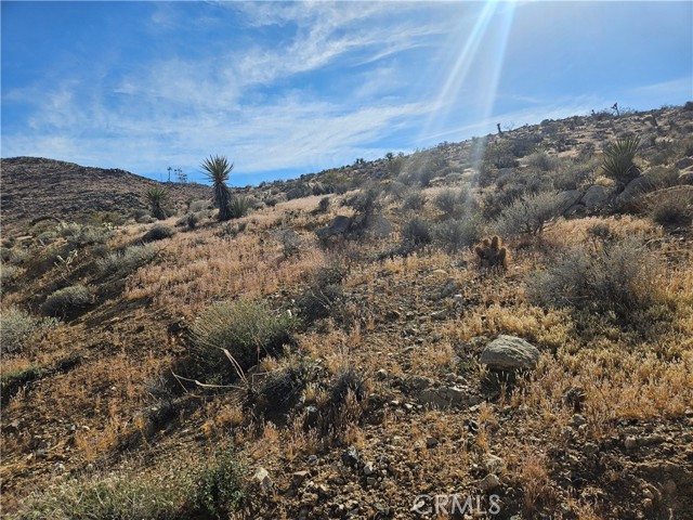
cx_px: 346
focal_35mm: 23
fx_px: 460
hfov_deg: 73.9
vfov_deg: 58.9
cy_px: 260
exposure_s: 1/2913
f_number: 1.8
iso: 25
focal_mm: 5.4
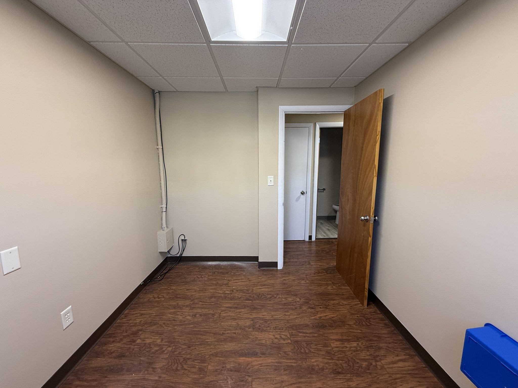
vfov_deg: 85.7
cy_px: 194
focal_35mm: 14
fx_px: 209
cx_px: 259
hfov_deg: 102.1
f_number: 2.2
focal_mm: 2.22
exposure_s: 1/61
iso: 200
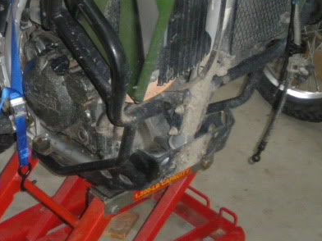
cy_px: -48
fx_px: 874
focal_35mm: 94
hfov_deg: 20.4
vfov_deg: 15.2
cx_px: 25
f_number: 3.5
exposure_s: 1/50
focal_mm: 6.3
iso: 400
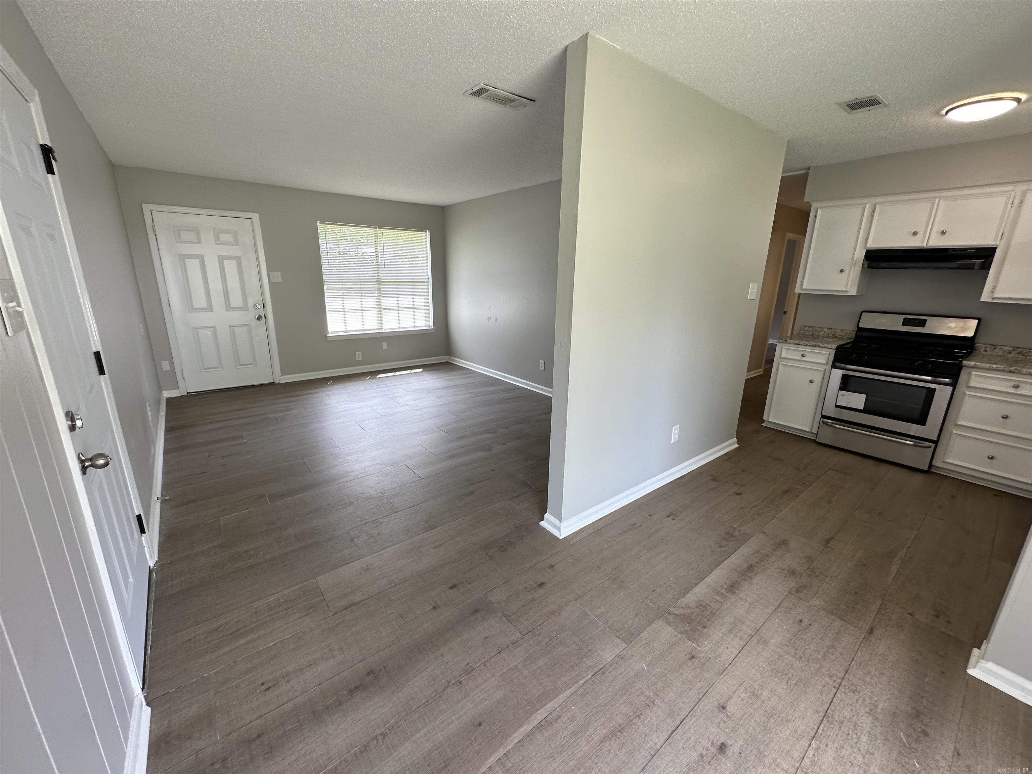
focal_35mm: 14
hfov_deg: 102.1
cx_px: 516
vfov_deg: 85.7
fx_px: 417
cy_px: 387
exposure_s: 1/120
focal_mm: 2.22
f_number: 2.2
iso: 50
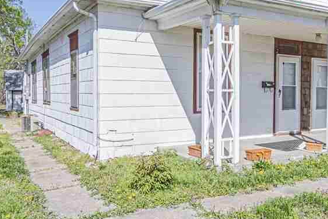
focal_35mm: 34
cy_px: 124
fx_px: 310
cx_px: 182
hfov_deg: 55.7
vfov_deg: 38.8
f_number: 10
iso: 100
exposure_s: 1/125
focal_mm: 10
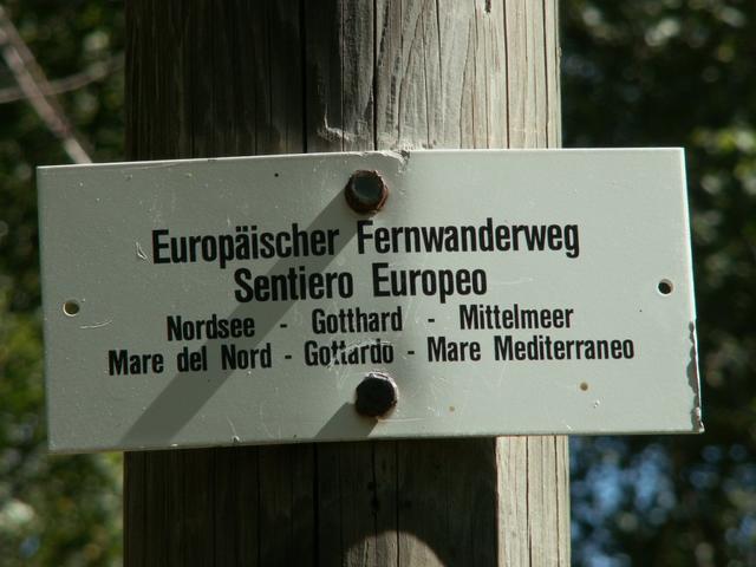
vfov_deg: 5.9
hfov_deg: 7.9
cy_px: 284
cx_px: 378
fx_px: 5482
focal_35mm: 251
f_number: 5.6
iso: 50
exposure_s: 1/125
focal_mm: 41.04
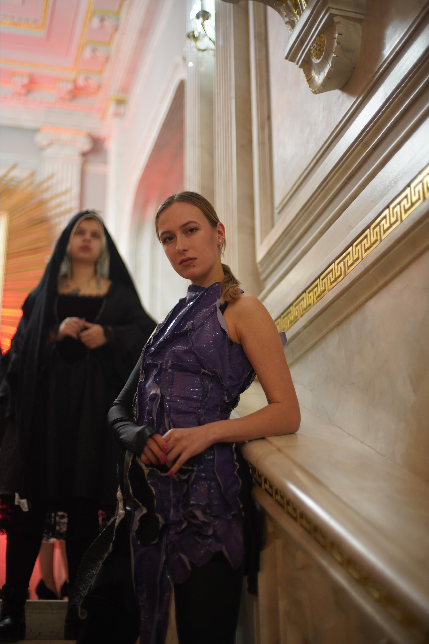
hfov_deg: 27.0
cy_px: 322
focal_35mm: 50
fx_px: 894
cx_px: 214
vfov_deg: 39.6
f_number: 1.4
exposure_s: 1/160
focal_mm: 50
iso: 1250
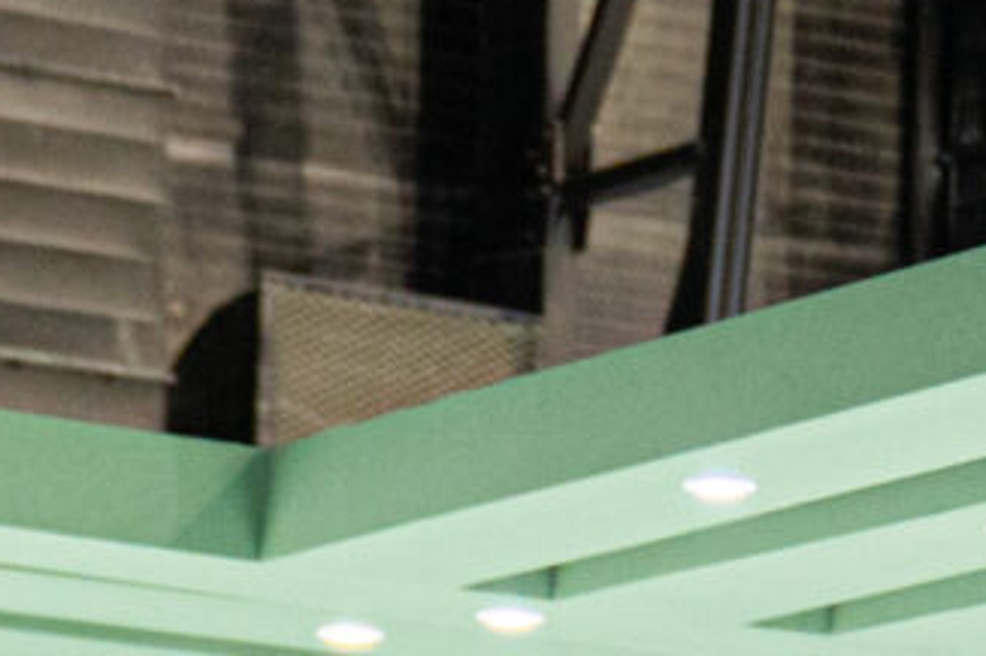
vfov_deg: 4.1
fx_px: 8814
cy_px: 1906
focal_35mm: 322
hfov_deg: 6.4
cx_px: 1122
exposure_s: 1/125
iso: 2000
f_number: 2.8
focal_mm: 41
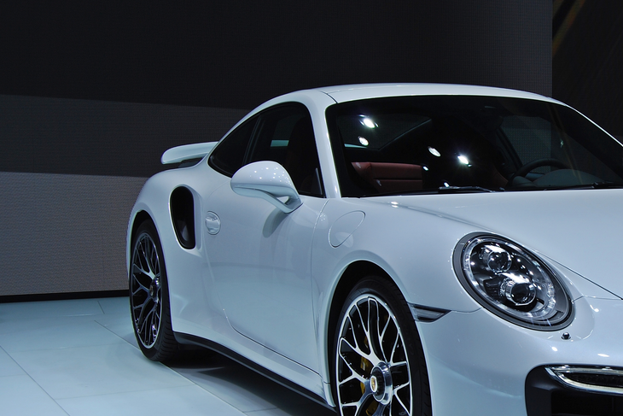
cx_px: 506
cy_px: 272
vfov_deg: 19.7
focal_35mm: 69
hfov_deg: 28.6
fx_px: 1194
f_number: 7.1
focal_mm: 28
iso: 100
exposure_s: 1/200
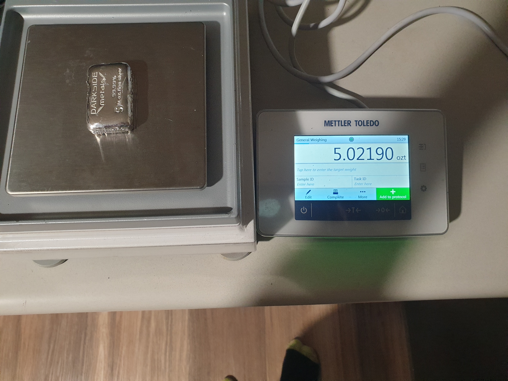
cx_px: 254
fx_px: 382
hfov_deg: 67.3
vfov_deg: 53.1
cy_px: 190
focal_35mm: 26
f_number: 2.4
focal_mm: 4.3
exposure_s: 1/50
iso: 320
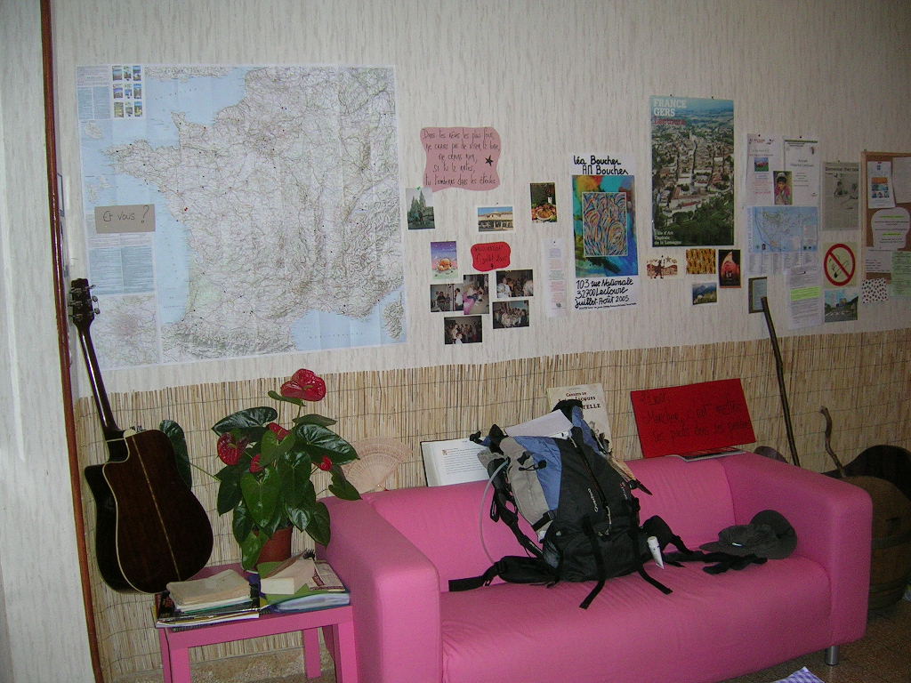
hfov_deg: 52.6
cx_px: 456
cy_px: 342
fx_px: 921
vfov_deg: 40.7
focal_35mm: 35
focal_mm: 5.4
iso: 128
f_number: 2.8
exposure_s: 1/60.1
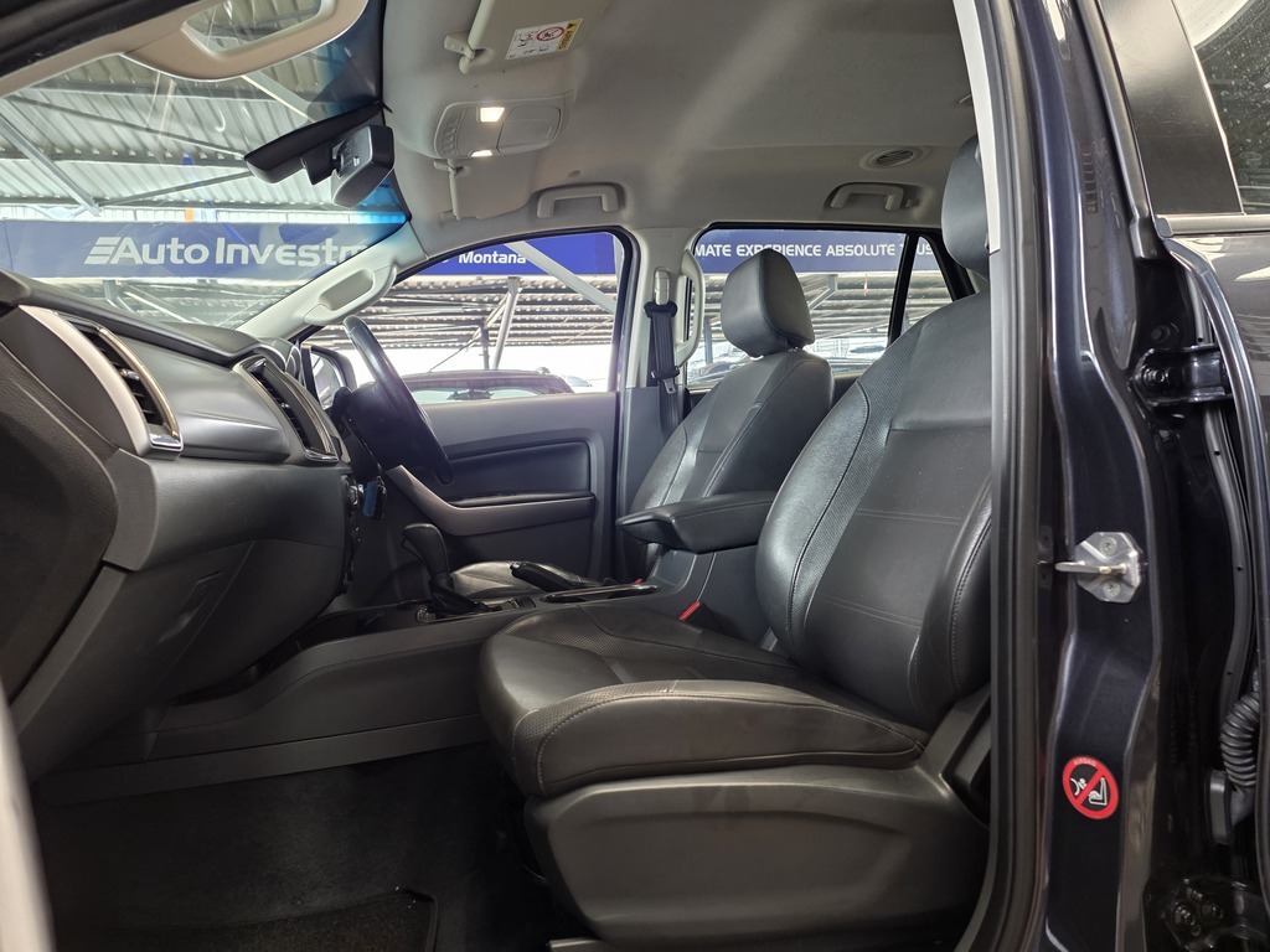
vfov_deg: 58.9
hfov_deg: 73.9
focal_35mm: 23
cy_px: 476
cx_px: 635
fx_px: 844
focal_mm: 6.25
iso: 500
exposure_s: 1/100
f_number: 1.7
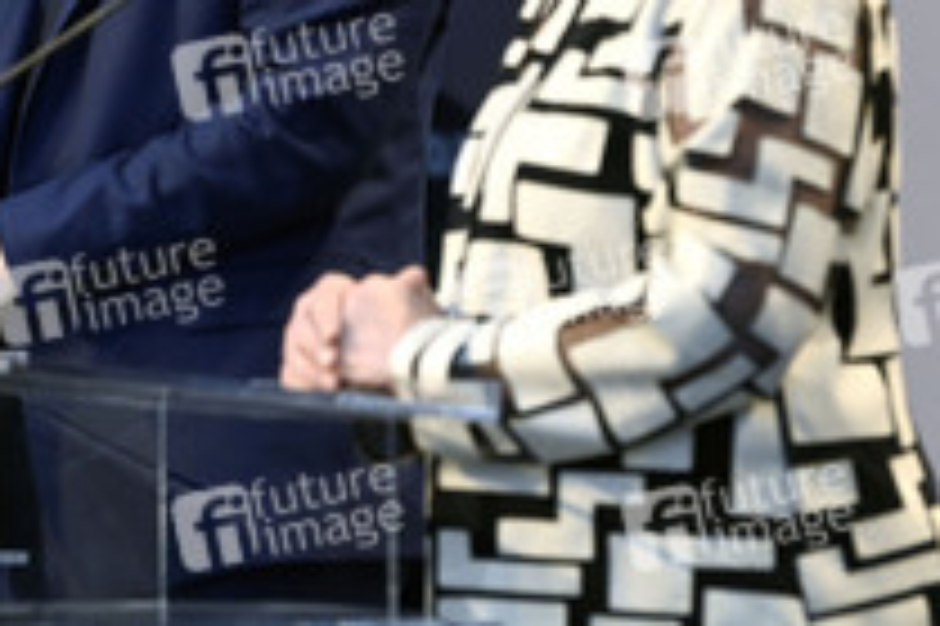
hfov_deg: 5.8
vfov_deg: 3.8
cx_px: 169
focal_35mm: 356
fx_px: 9288
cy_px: -45
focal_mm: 165
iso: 2500
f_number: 4.5
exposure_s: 1/500
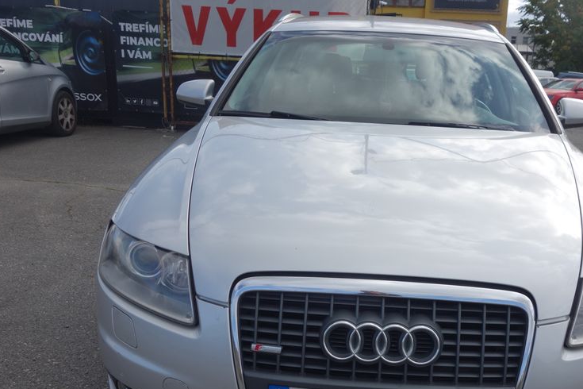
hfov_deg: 49.2
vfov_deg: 33.8
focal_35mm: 39
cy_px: 270
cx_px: 358
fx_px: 632
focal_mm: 10.4
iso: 125
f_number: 5.6
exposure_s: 1/320
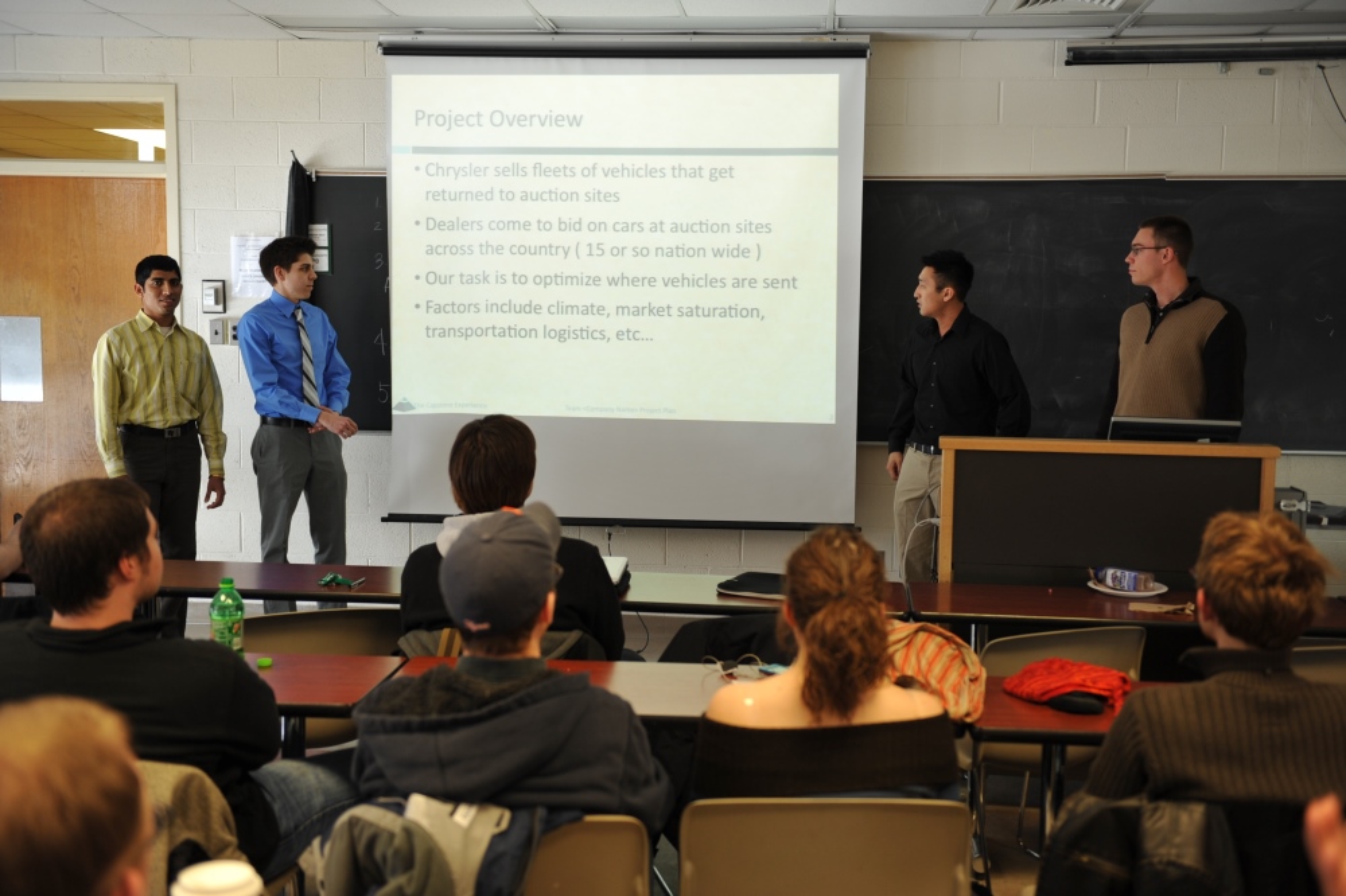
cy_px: 448
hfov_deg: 46.4
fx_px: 1570
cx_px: 673
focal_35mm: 42
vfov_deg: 31.9
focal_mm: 42
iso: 450
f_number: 2.8
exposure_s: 1/60
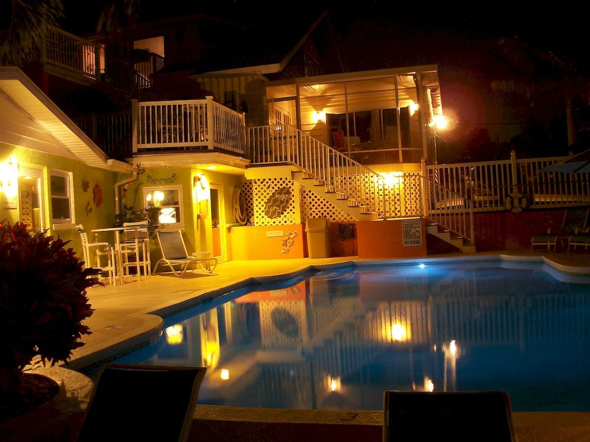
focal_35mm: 32
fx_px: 545
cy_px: 221
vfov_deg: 44.2
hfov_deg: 56.8
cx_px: 295
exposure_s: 2
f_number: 2.9
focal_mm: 5.7
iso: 80
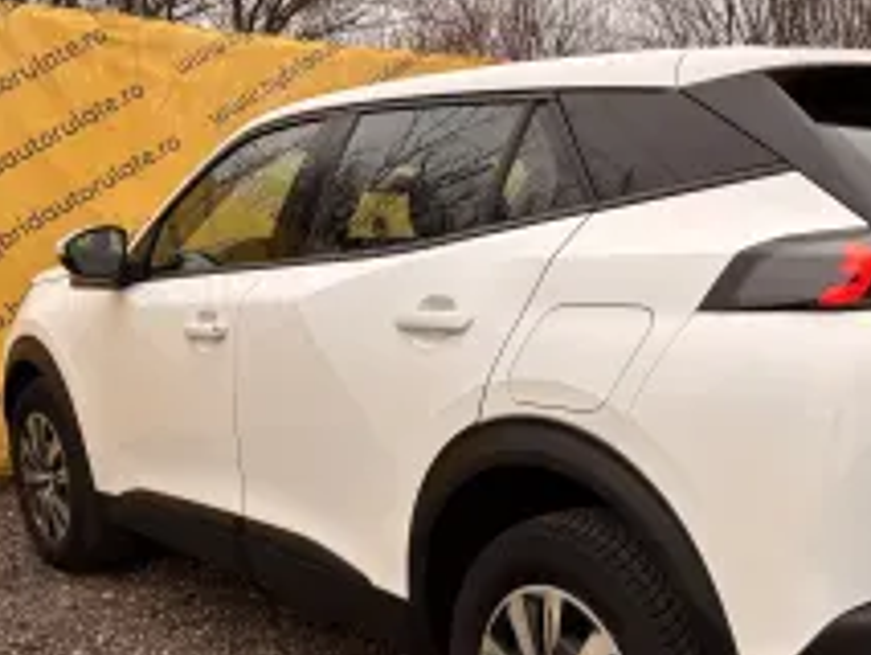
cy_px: 422
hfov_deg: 41.6
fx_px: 1108
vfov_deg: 32.7
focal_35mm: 44
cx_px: 658
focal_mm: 5.96
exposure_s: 1/684
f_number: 1.6
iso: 50
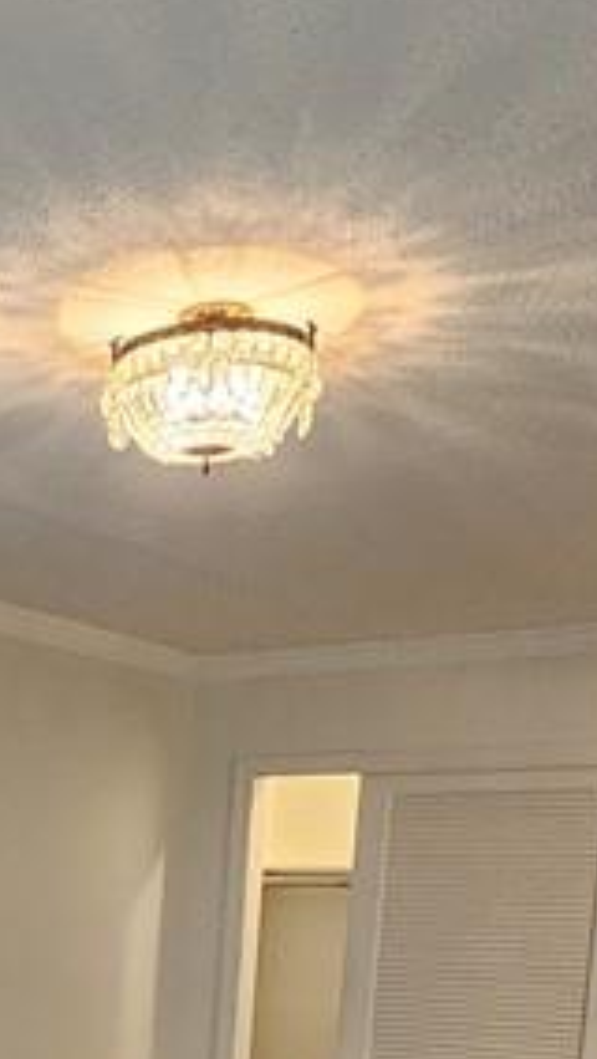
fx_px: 1434
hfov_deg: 21.2
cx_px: -190
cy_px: 1167
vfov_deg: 34.9
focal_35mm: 51
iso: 400
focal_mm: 2.2
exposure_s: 1/60
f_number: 2.2
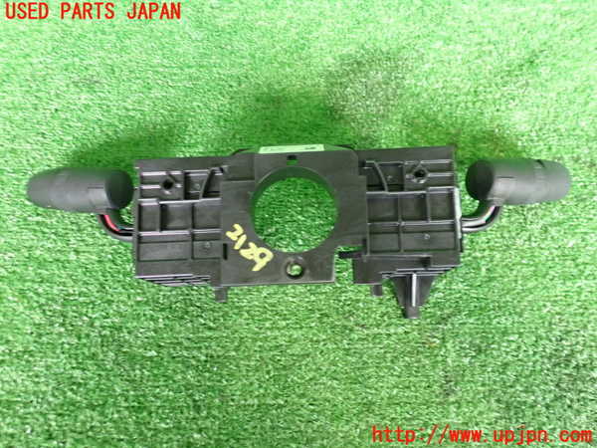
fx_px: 517
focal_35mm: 30
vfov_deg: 46.8
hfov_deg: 60.0
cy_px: 224
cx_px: 298
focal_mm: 5.4
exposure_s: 1/30
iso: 400
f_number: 2.3
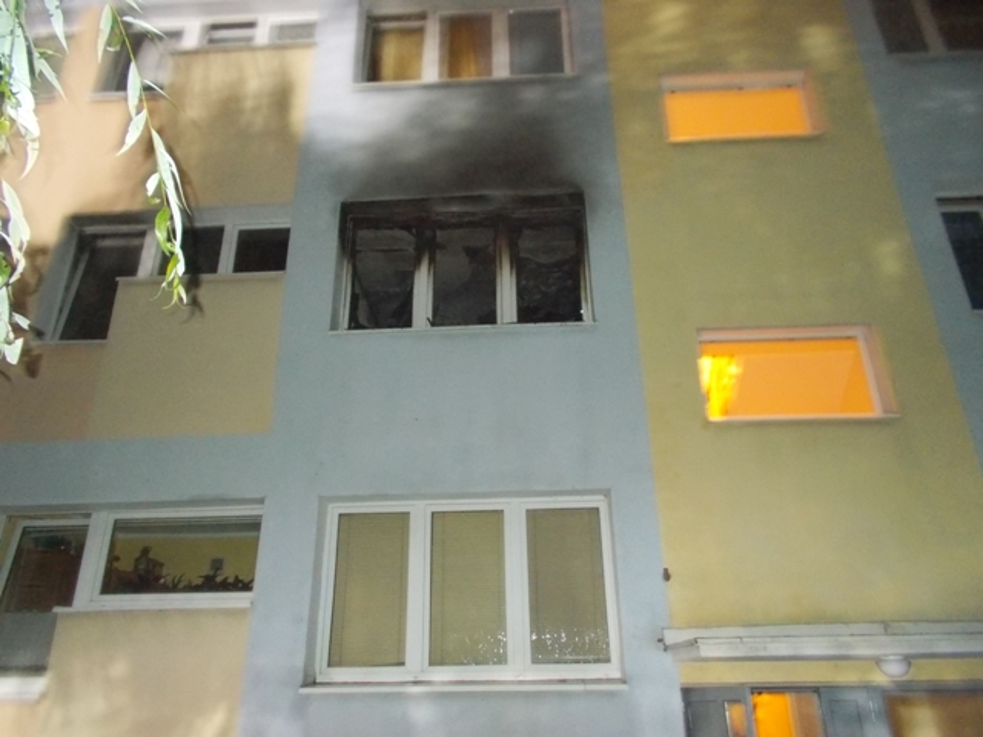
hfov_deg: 67.3
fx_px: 738
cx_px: 492
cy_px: 368
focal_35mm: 26
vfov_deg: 53.1
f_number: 3.2
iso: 800
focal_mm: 4.6
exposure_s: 1
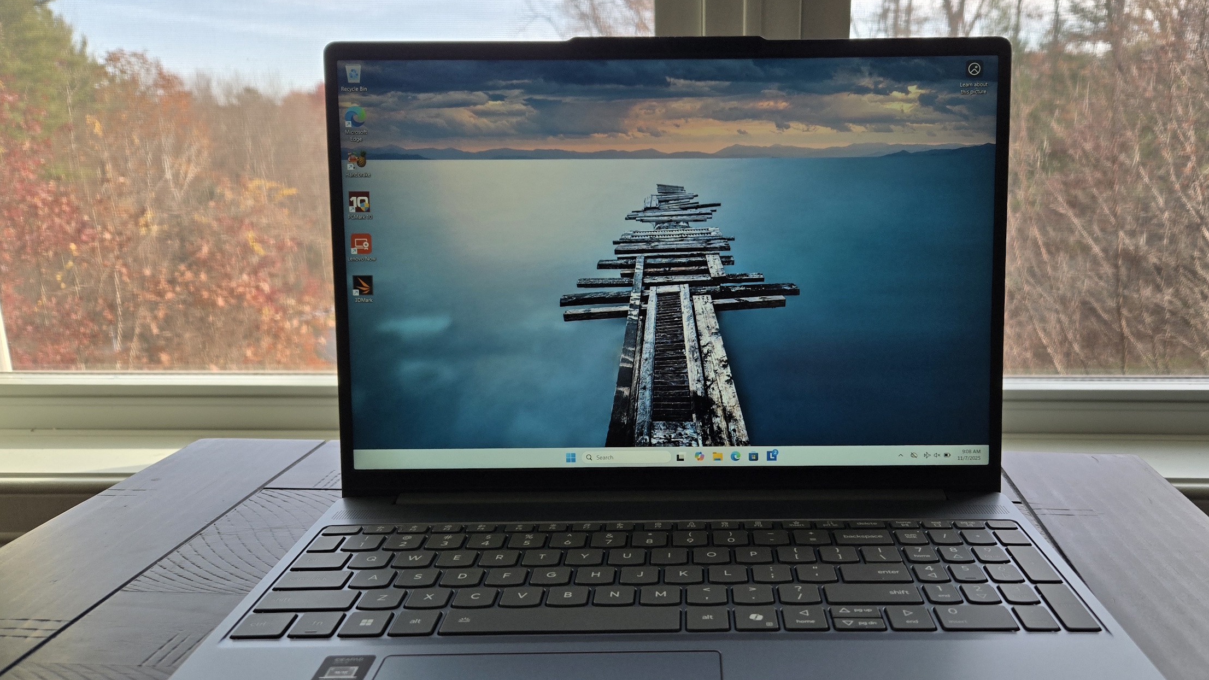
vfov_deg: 40.1
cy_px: 388
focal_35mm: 29
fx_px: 930
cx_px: 673
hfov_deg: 65.9
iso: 80
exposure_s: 1/773
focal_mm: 5.4
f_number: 1.8
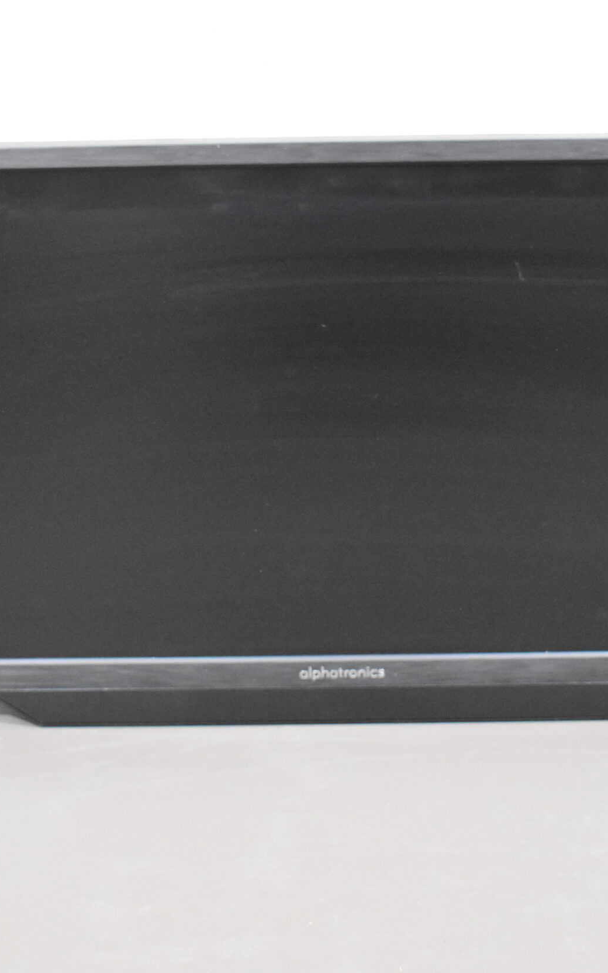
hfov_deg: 16.3
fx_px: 2120
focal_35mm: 80
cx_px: 329
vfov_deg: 25.8
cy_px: 490
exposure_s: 1/125
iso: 4500
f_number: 4.5
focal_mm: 34
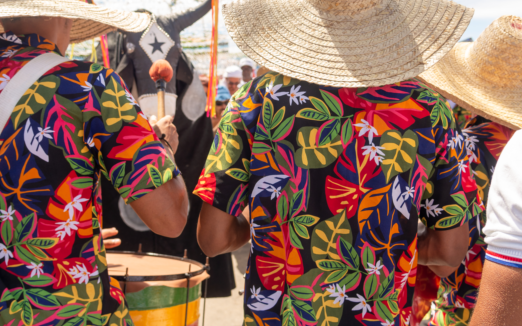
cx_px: 258
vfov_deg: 36.1
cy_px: 128
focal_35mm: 35
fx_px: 498
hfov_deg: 55.3
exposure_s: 1/400
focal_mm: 24
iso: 100
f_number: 4
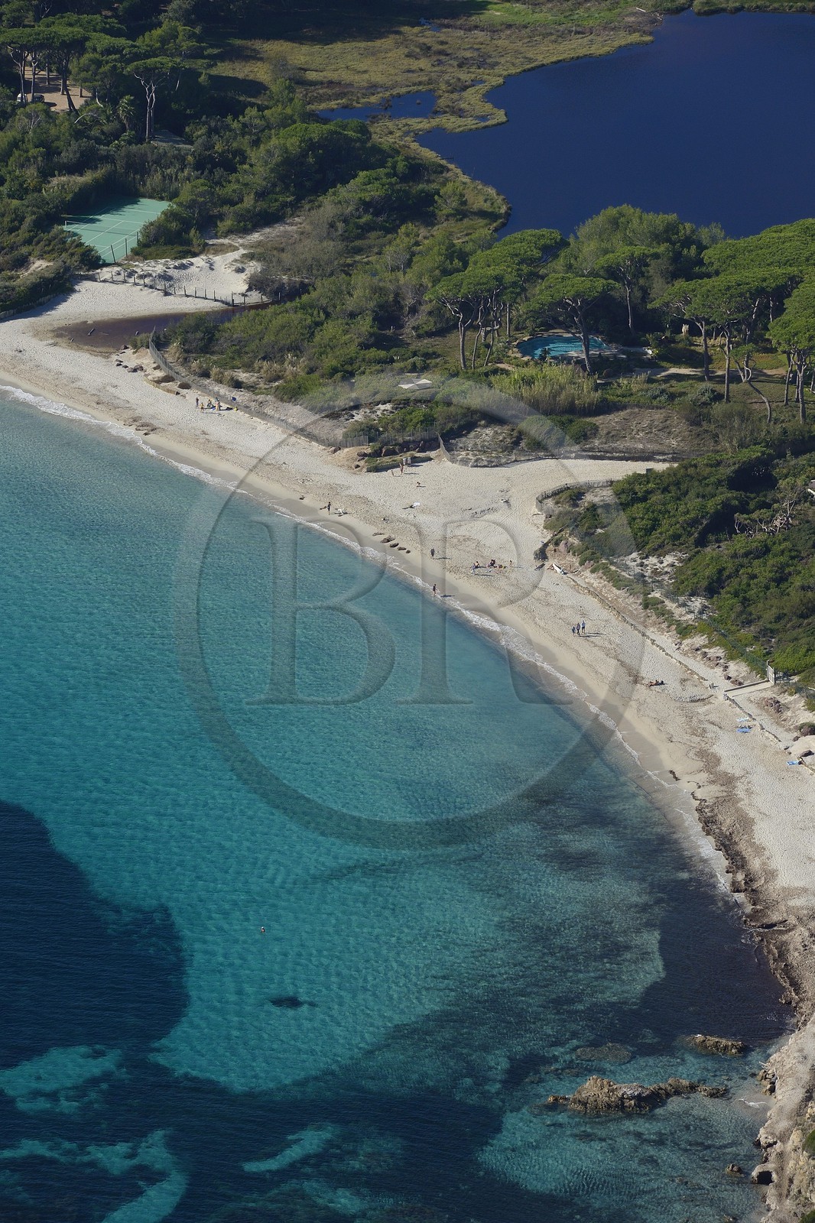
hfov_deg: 6.9
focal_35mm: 200
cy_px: 612
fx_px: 6794
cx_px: 408
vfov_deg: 10.3
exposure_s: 1/1250
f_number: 11
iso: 800
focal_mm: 200
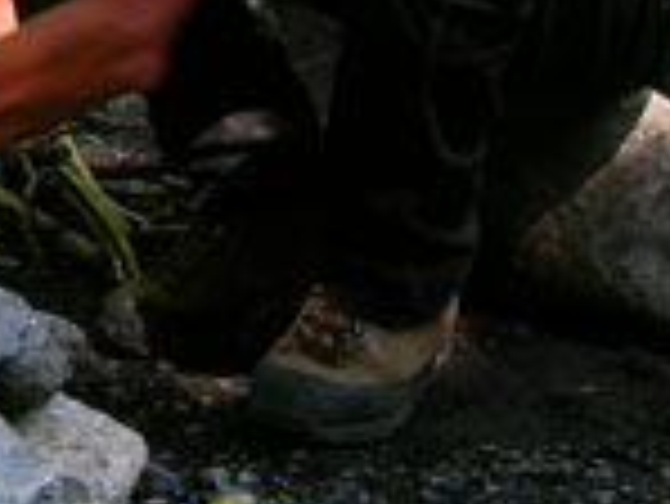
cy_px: -58
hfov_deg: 18.1
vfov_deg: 14.1
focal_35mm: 103
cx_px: -135
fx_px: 1995
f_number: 4.9
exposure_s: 1/42
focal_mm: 5.7
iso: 50
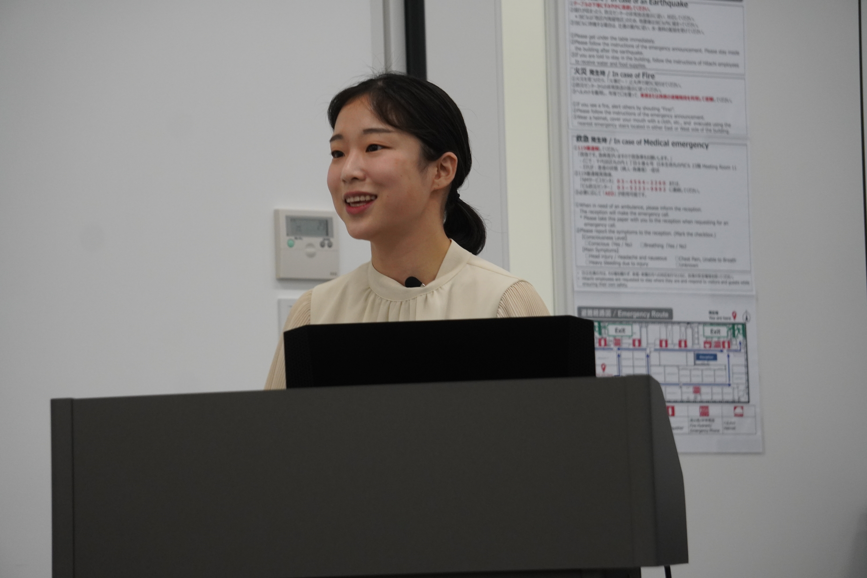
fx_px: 3179
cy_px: 289
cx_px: 434
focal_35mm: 132
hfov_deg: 15.5
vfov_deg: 10.4
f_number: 5
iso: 1250
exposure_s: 1/160
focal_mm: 88
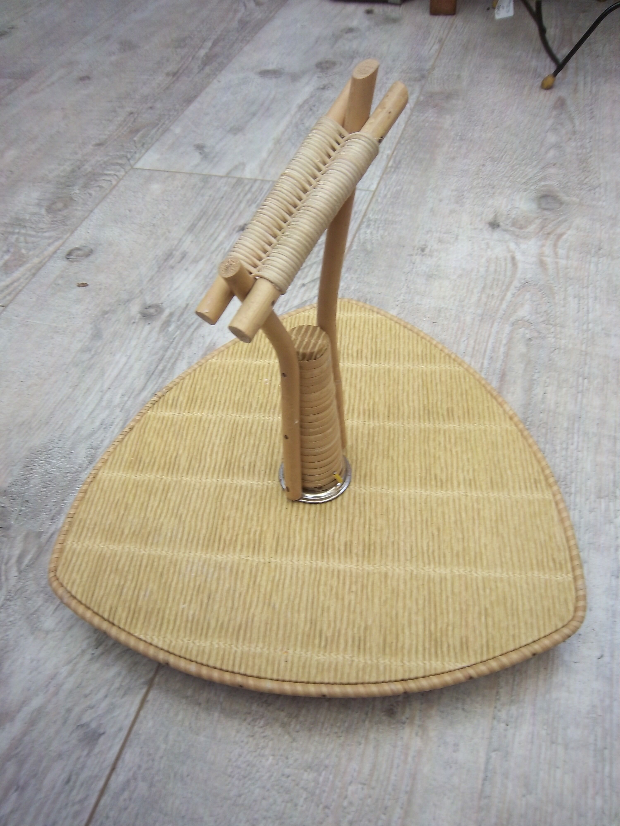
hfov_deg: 49.7
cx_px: 310
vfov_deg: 63.4
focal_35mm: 28
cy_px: 413
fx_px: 669
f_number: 3.5
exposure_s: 1/50
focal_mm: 5.1
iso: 64
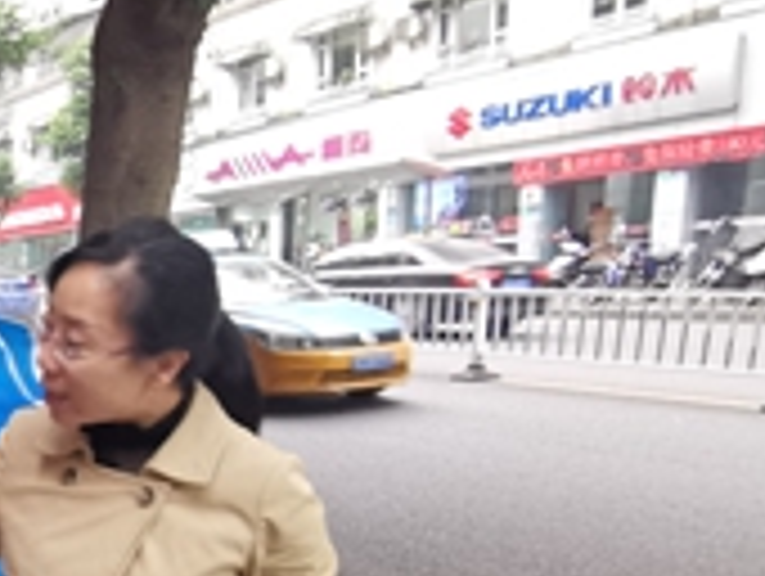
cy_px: 538
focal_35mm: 50
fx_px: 1107
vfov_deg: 27.9
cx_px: -333
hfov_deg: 28.0
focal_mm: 2.26
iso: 320
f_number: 2.2
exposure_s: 1/100
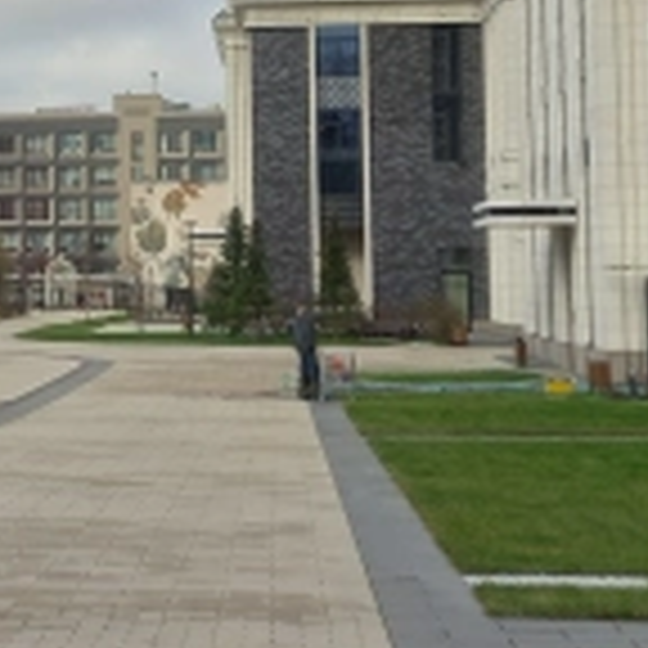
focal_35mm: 96
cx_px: -162
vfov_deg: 17.9
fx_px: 2033
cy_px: 104
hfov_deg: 17.2
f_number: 2
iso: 25
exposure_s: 1/156
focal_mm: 4.6
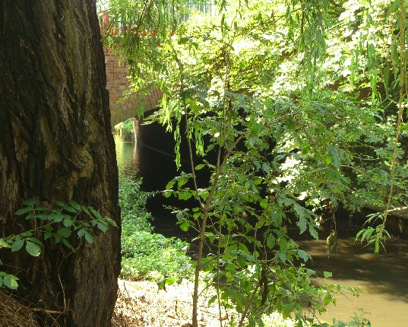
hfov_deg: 26.4
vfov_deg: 21.3
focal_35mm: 72
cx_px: 191
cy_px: 162
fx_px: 870
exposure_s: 1/60
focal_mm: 14.2
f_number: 4
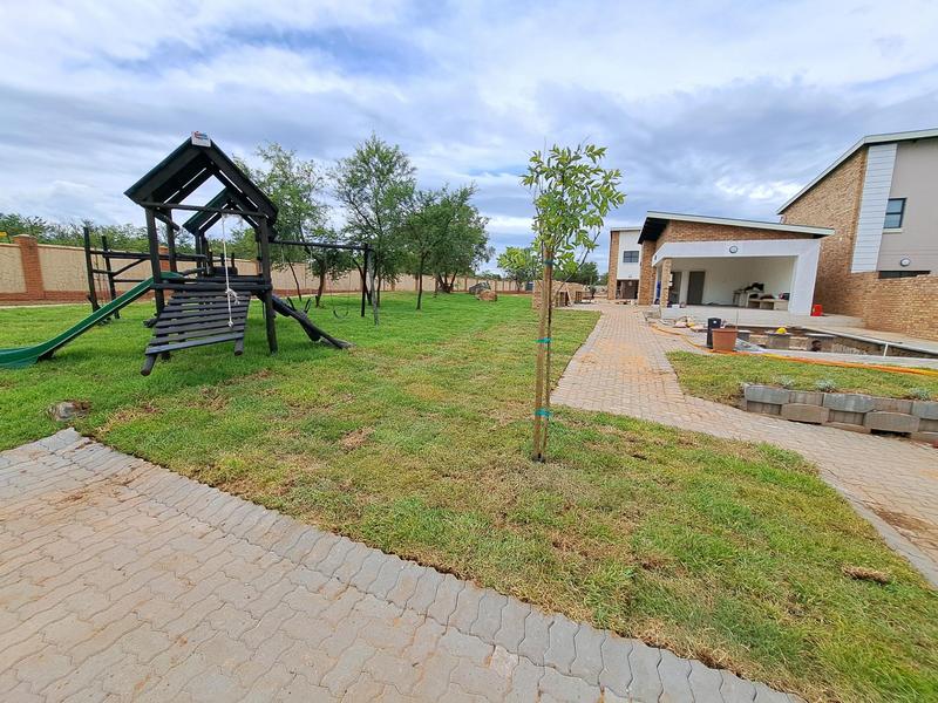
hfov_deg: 106.2
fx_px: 352
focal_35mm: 13
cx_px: 469
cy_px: 352
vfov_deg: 89.9
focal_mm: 1.74
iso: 50
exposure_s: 1/1727
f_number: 2.2
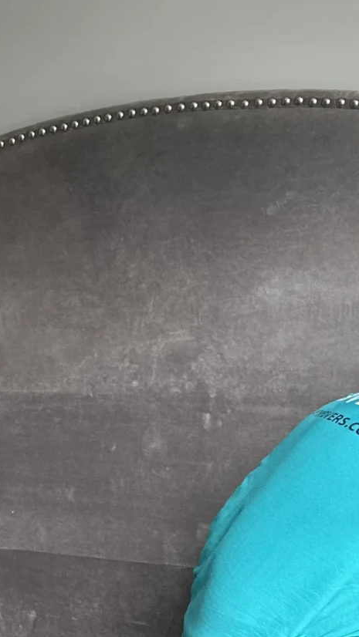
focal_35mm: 81
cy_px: 602
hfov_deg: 14.9
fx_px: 1370
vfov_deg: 25.2
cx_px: 93
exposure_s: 1/121
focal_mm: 6.86
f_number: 1.78
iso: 160
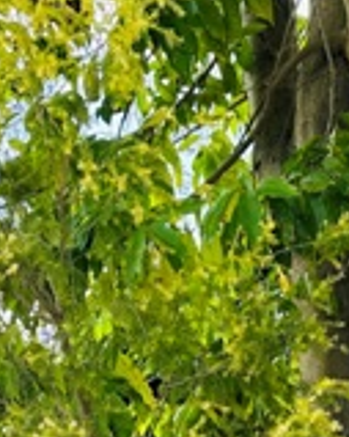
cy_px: 602
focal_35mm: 118
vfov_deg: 15.4
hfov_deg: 13.0
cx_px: 121
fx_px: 1525
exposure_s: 1/762
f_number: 1.78
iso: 80
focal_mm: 6.86
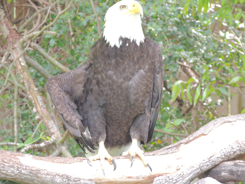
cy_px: 92
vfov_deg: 3.2
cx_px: 122
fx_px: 3326
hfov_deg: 4.2
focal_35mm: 470
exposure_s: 1/100
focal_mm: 83.8
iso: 400
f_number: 4.9
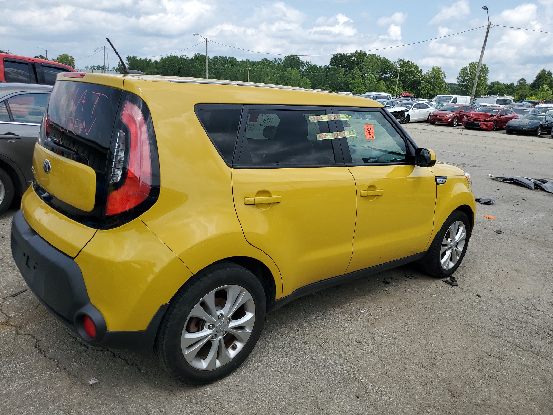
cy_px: 208
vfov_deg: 53.1
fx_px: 415
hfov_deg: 67.3
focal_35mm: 26
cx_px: 276
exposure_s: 1/3333
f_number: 1.5
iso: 50
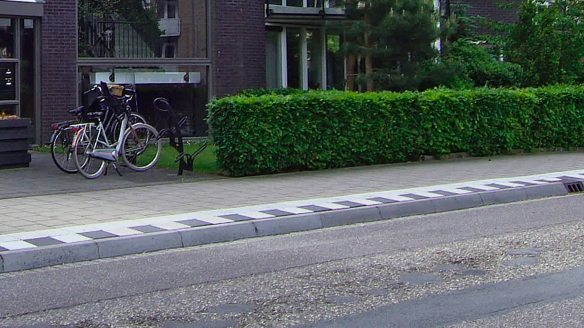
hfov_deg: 32.8
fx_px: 976
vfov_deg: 18.4
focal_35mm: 63
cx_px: 165
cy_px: -34
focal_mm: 12
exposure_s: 1/180
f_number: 6.7
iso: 160
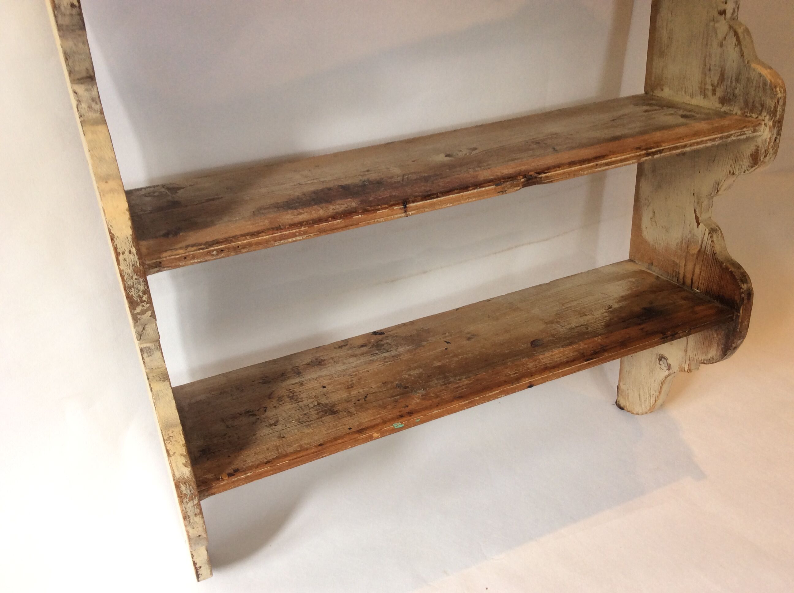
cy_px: 296
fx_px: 733
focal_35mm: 32
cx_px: 397
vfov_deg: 44.1
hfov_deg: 56.9
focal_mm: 3.3
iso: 32
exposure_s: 1/33
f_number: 2.4
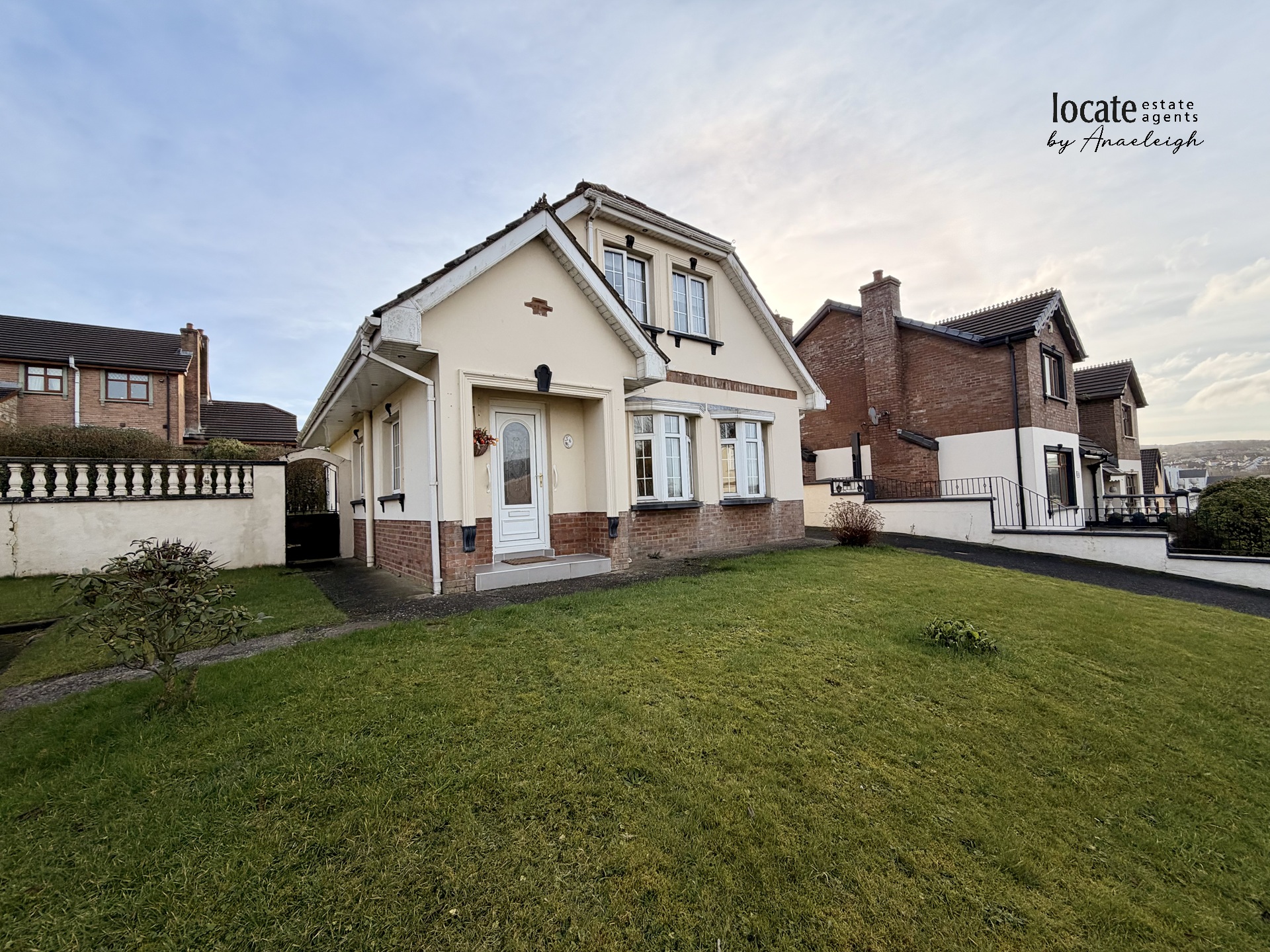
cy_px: 476
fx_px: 514
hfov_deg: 102.1
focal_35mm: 14
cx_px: 635
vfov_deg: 85.7
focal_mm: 2.22
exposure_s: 1/770
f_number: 2.2
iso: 32
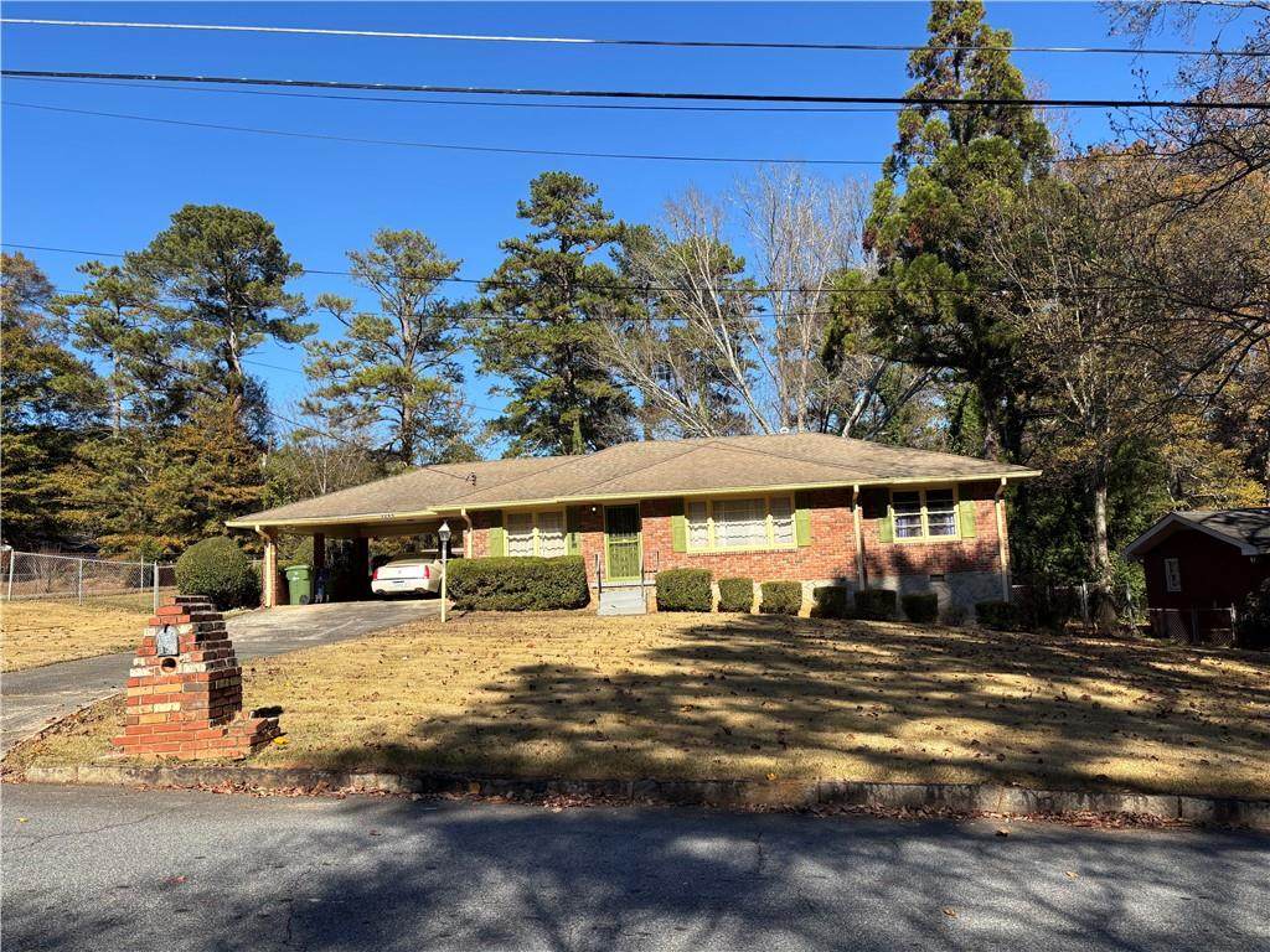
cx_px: 635
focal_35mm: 26
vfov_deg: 53.1
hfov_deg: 67.3
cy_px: 476
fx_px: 954
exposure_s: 1/2151
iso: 50
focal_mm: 5.96
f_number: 1.6
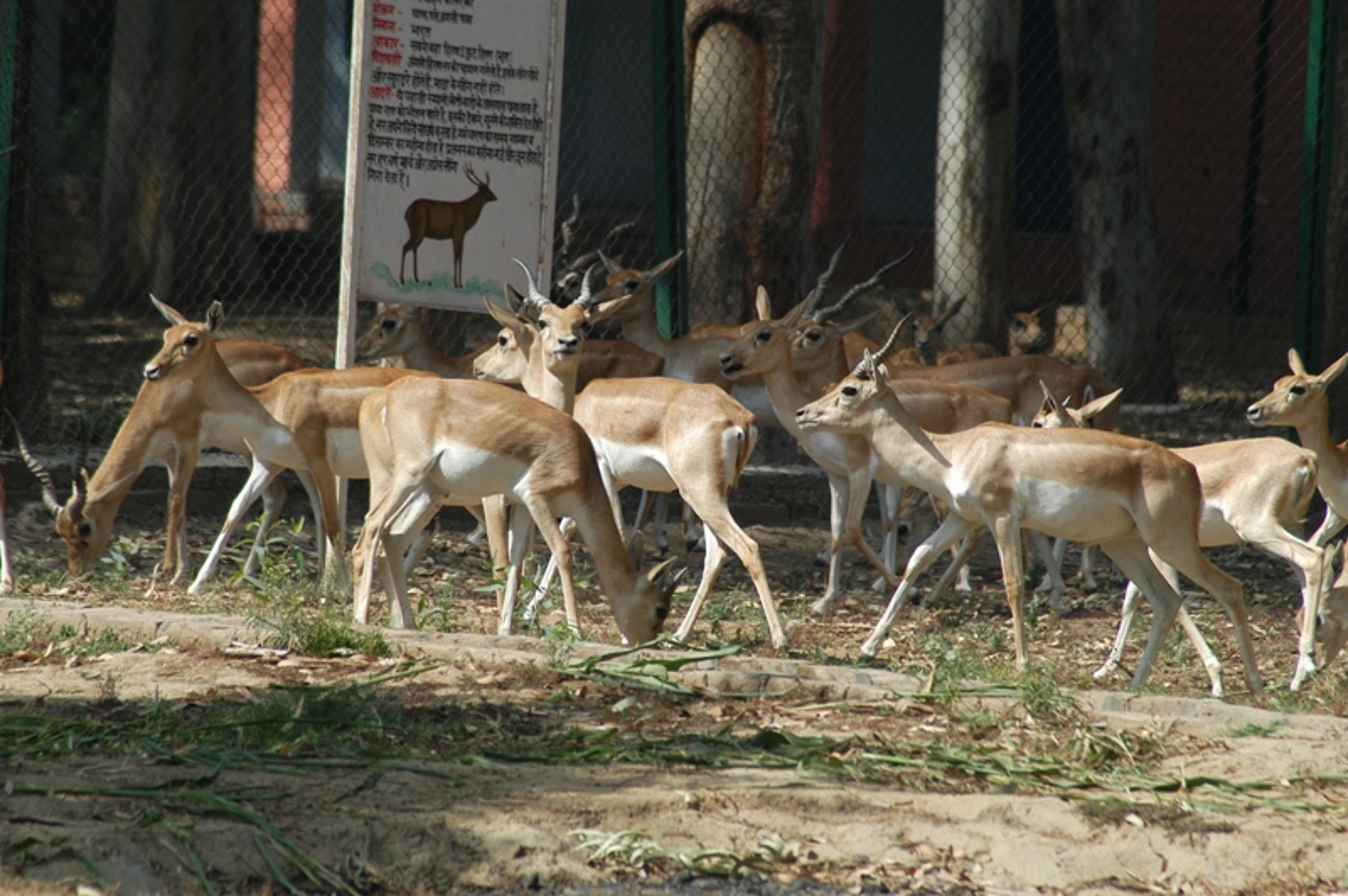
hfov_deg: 4.6
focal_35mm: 450
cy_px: 448
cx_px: 674
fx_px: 16836
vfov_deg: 3.0
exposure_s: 1/200
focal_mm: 300
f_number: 9
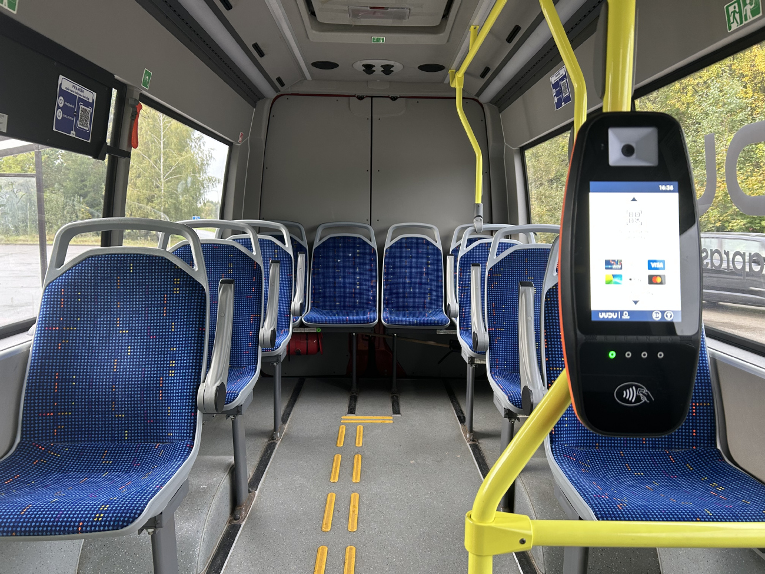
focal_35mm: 26
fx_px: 575
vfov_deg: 53.1
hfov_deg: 67.3
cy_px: 287
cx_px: 382
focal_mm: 5.7
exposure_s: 1/60
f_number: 1.5
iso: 100
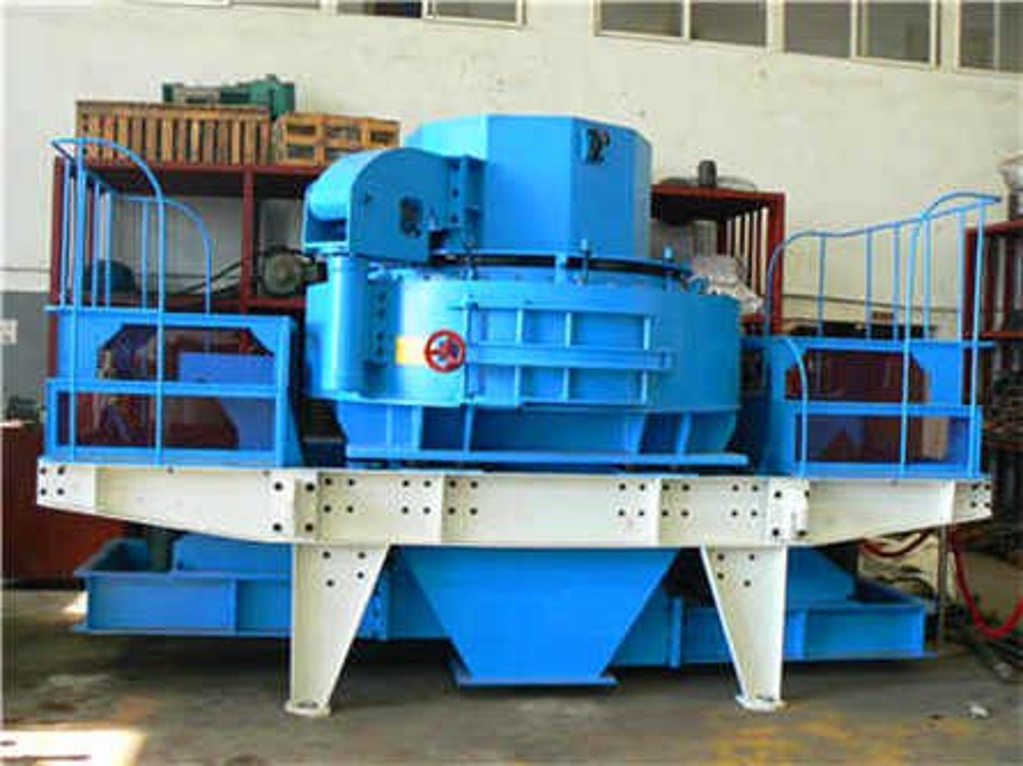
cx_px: 512
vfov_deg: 39.6
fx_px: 1063
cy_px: 383
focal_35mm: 36
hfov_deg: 51.4
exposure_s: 1/50
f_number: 3.6
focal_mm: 6
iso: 100
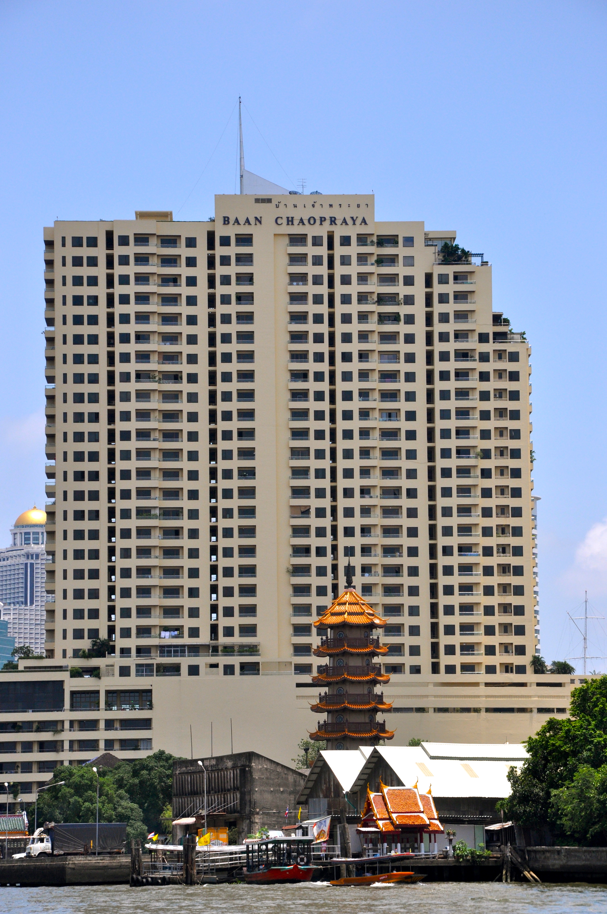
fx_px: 2852
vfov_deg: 18.2
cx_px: 304
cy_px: 457
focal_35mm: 112
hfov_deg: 12.1
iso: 400
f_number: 10
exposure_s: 1/500
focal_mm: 75
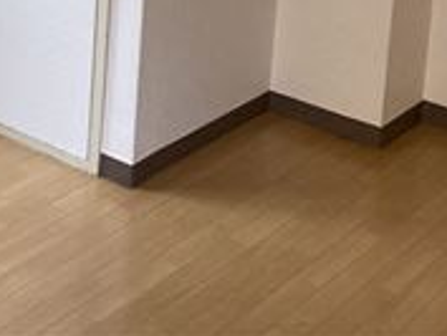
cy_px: -265
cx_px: -134
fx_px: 1305
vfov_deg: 13.2
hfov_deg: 18.1
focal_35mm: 101
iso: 64
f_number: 1.8
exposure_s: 1/100
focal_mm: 3.99
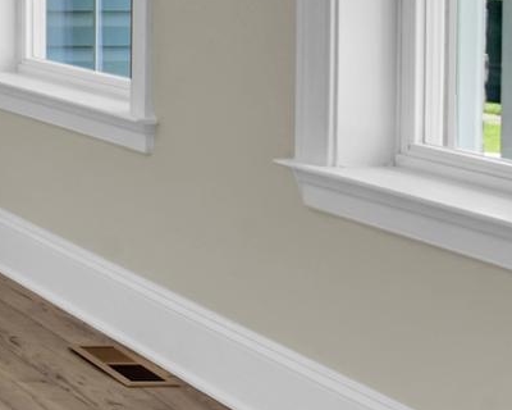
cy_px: -106
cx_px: -623
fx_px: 1167
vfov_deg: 18.7
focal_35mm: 77
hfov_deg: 16.1
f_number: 9
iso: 400
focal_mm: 16
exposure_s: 1/40
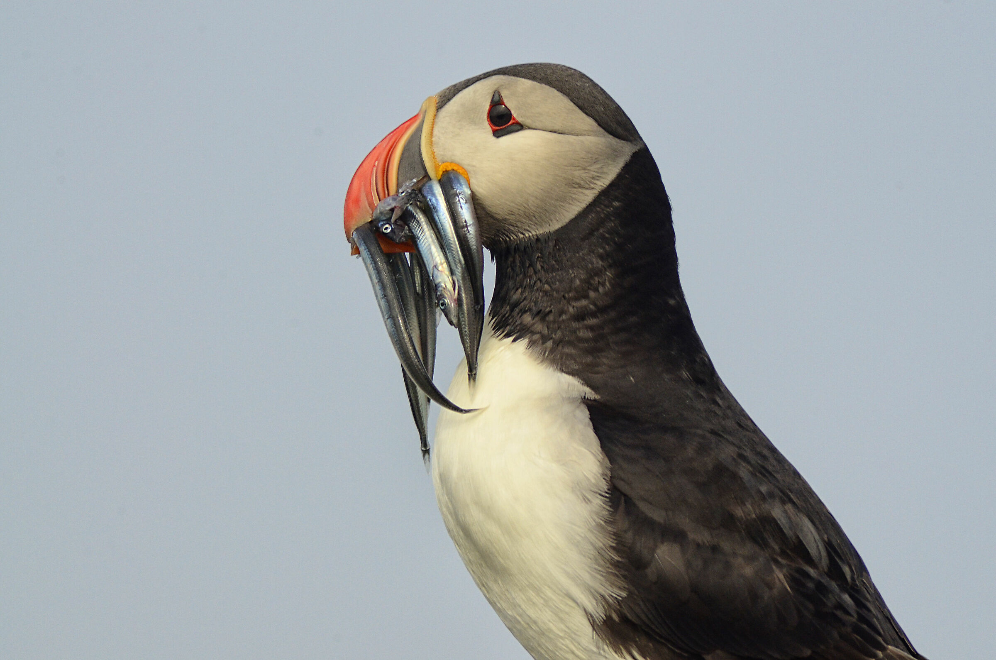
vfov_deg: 3.0
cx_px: 498
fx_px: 12425
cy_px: 330
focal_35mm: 450
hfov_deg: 4.6
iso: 800
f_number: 6.3
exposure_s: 1/640
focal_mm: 300
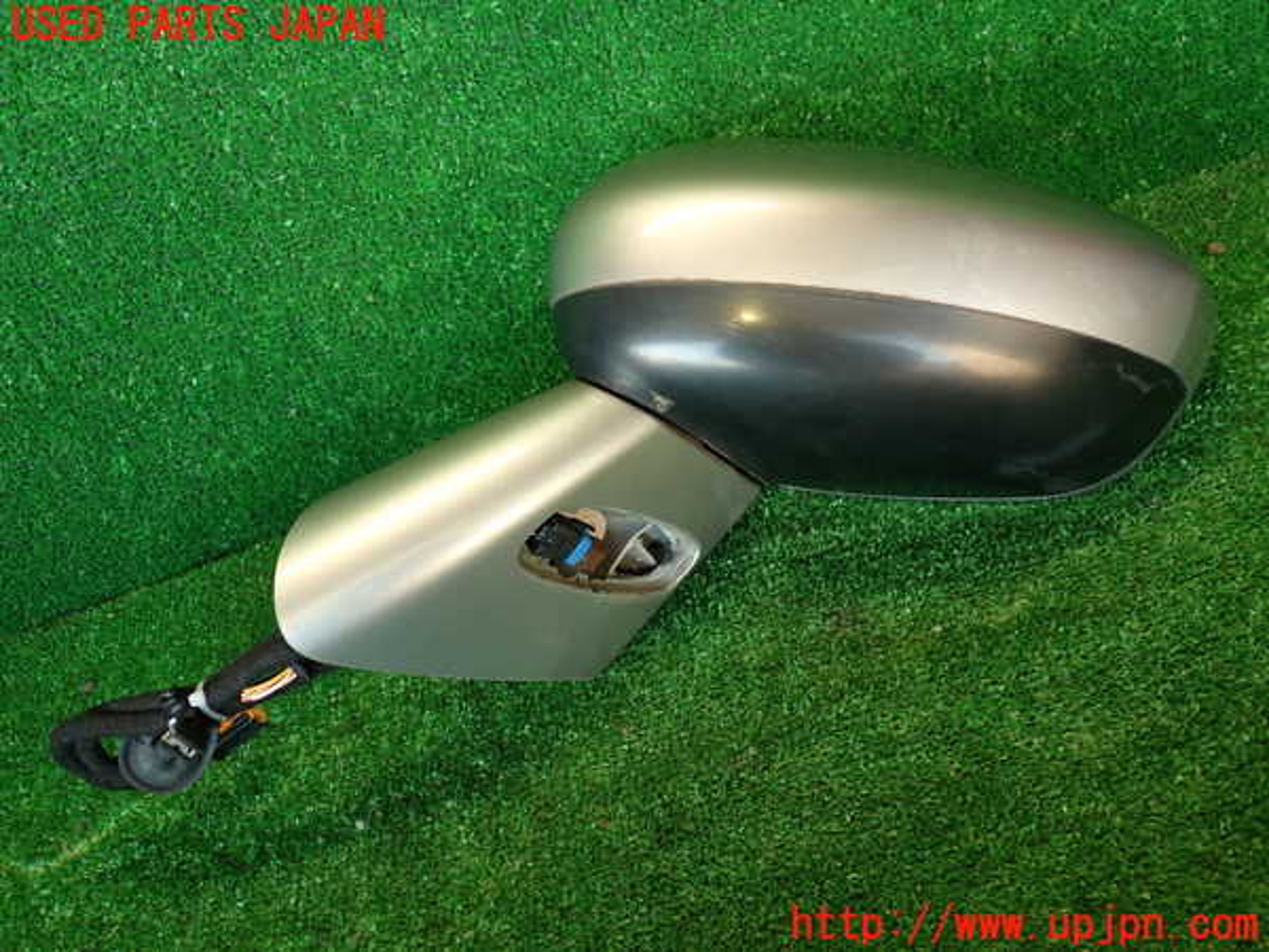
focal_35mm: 32
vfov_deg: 44.2
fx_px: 1173
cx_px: 634
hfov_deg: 56.8
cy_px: 476
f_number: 2.4
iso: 200
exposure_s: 1/40
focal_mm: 5.79
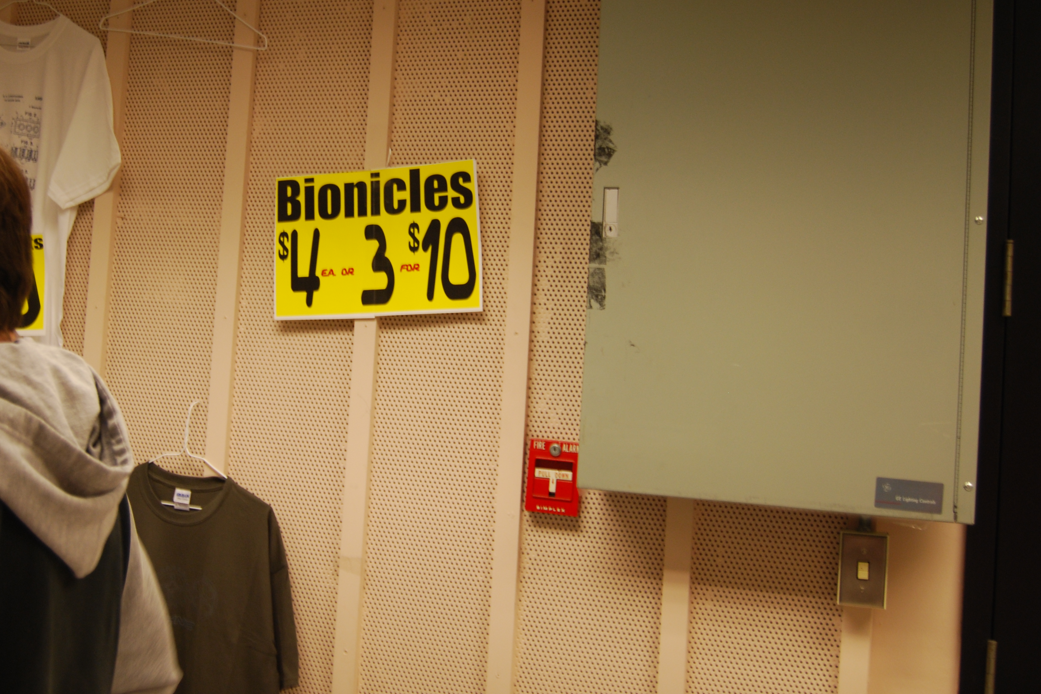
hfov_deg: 44.5
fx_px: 1262
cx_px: 393
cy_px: 281
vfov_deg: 30.7
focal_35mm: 44
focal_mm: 23
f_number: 3.8
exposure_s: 1/30
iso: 280
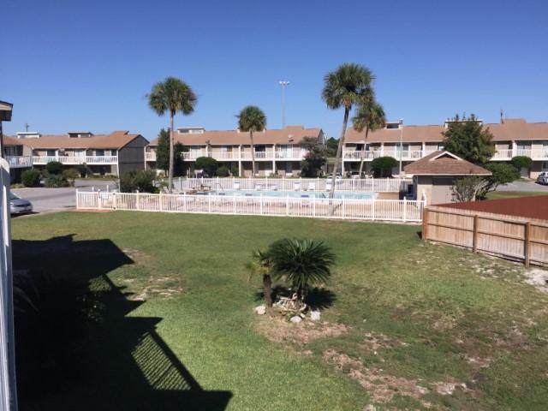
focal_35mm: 29
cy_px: 206
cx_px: 274
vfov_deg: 48.2
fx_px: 459
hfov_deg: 61.7
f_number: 2.2
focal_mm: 4.15
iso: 32
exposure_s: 1/3968
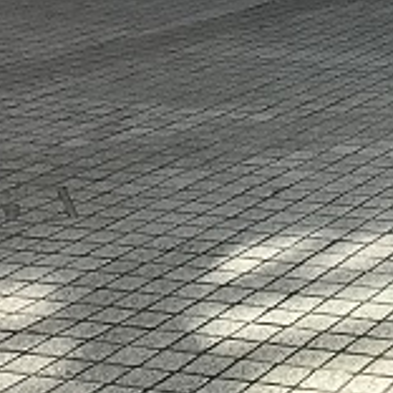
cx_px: 708
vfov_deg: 12.6
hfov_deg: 12.5
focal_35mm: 127
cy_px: -310
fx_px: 1631
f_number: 1.8
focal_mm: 3.99
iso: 20
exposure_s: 1/894
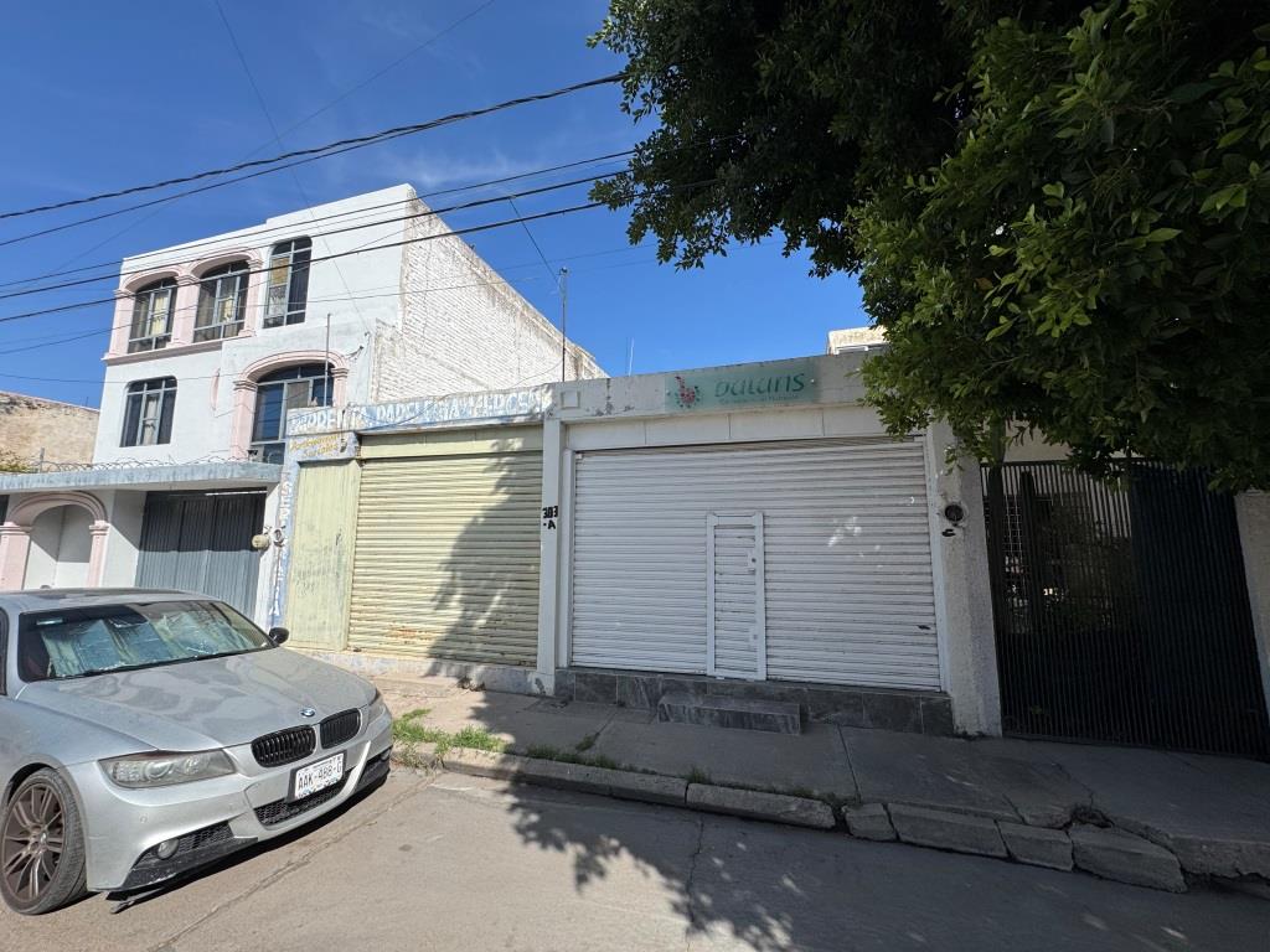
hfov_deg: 102.1
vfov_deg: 85.7
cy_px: 476
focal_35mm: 14
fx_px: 514
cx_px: 635
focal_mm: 2.22
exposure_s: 1/2342
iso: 50
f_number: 2.2
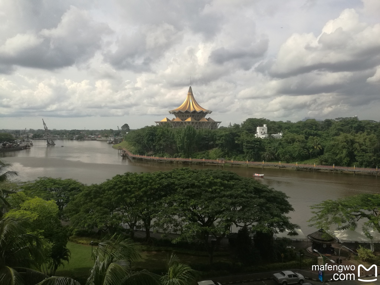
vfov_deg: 51.4
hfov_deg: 65.3
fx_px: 296
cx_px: 190
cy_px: 142
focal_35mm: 27
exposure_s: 1/532
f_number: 2
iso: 50
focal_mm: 4.04
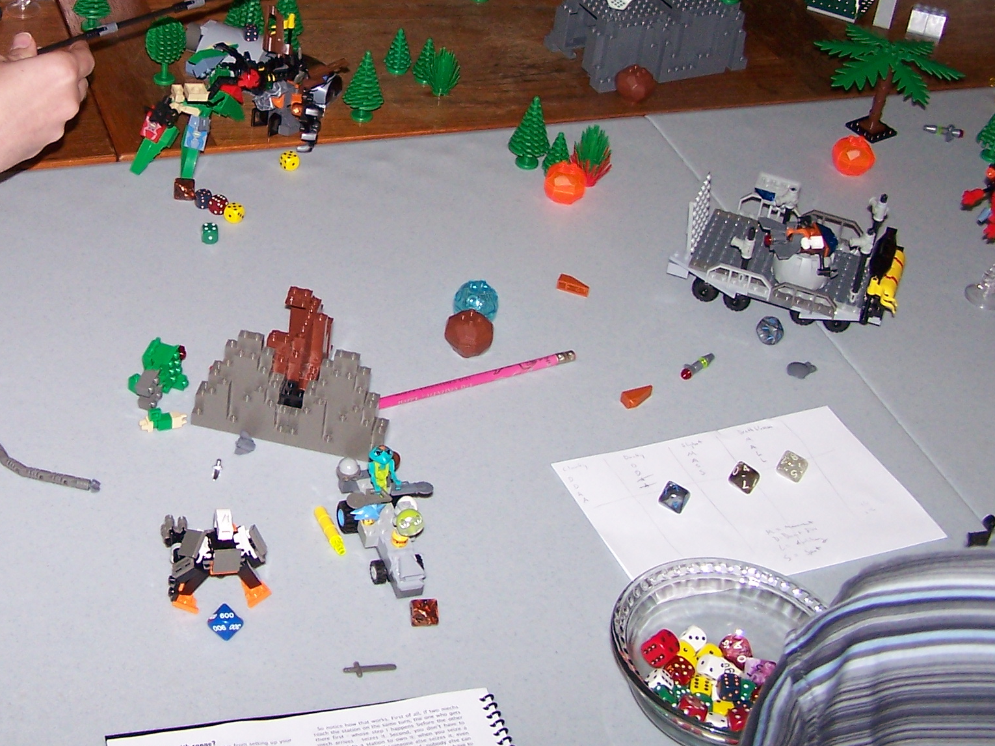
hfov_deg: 29.9
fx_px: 1839
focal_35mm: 64
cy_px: 181
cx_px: 278
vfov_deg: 22.7
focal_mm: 6.3
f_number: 2.8
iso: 140
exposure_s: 1/60
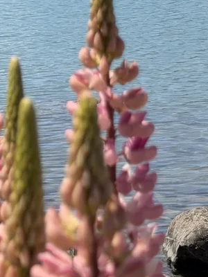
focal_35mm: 173
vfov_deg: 11.2
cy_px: -37
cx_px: -14
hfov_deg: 8.5
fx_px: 1386
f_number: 1.78
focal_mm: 6.76
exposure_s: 1/13333
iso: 80
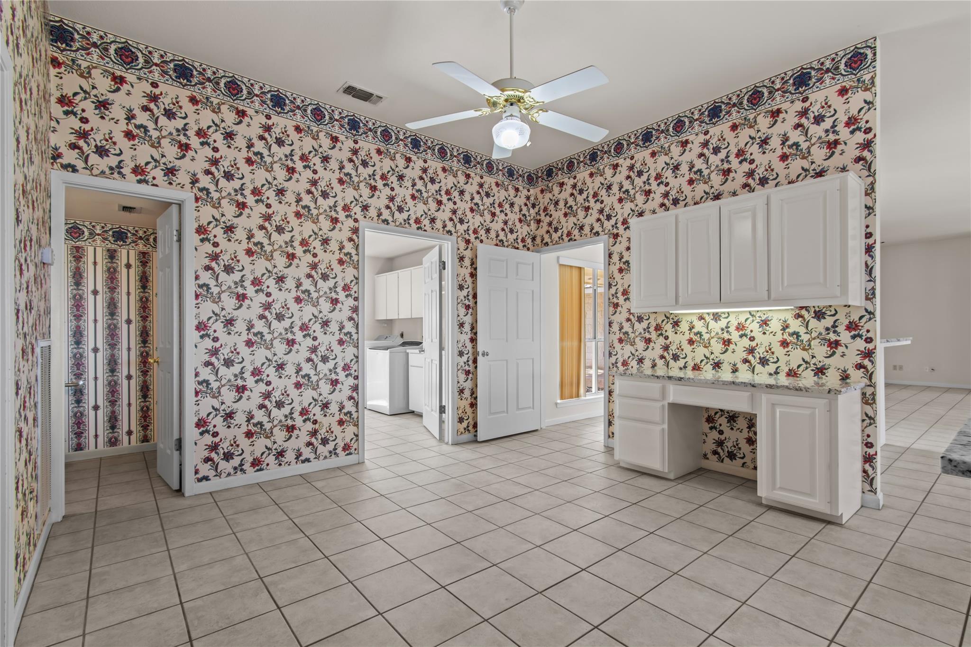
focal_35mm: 15
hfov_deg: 100.4
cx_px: 486
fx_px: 405
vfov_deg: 77.3
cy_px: 324
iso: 100
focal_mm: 10
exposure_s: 1/1.25
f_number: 9
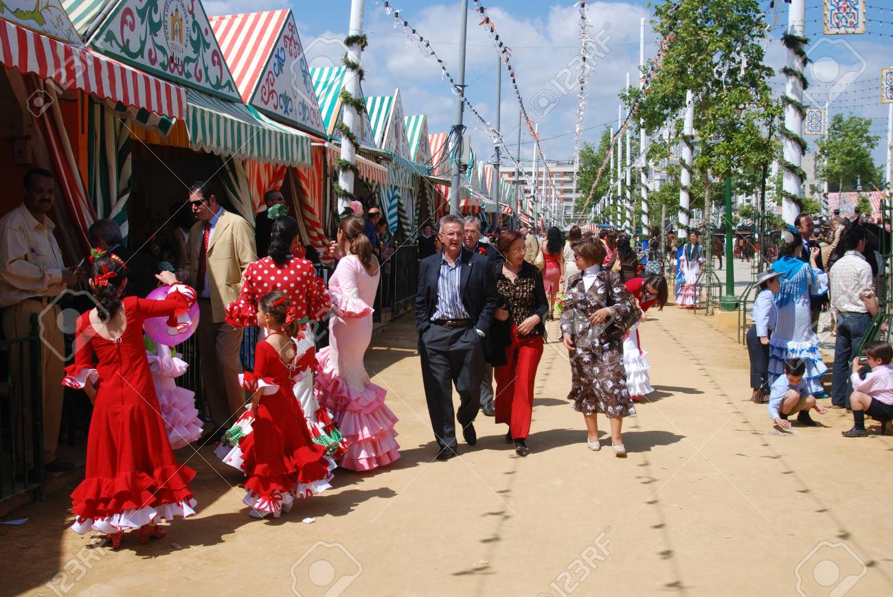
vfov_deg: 34.3
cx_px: 446
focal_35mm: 39
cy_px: 298
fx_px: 968
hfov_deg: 49.5
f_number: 10
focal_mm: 26
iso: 200
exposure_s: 1/400
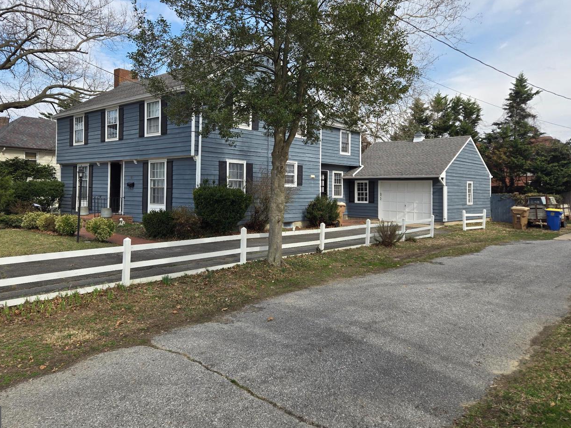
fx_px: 445
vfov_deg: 51.2
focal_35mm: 27
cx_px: 255
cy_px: 181
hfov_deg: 65.1
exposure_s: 1/1058
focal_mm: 5.4
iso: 25
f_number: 1.8
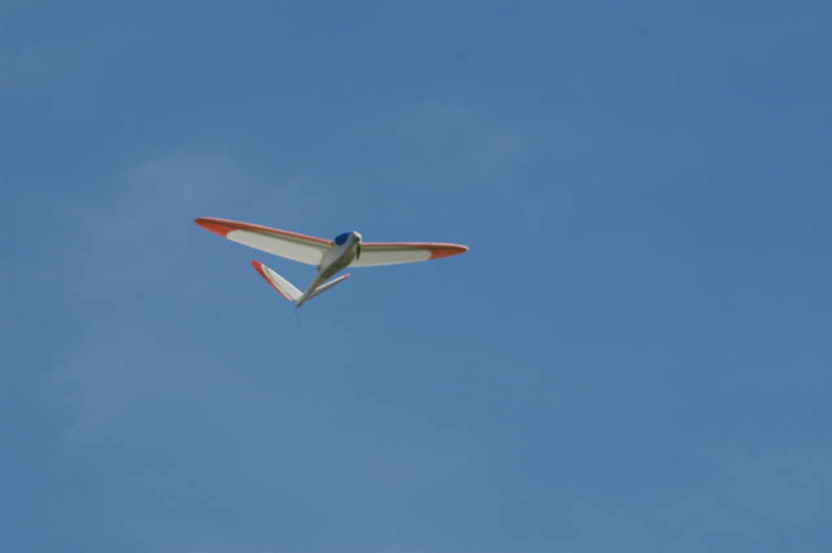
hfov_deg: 6.9
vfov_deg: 4.6
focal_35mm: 300
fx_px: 6924
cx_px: 416
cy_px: 276
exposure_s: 1/800
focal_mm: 200
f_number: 7.1
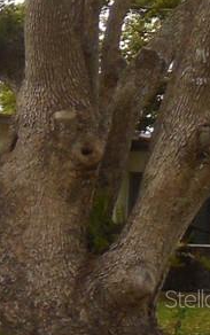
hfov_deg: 6.9
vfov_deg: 14.3
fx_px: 1325
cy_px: 298
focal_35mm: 145
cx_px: -645
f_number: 3.1
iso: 125
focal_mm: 4.5
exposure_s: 1/400
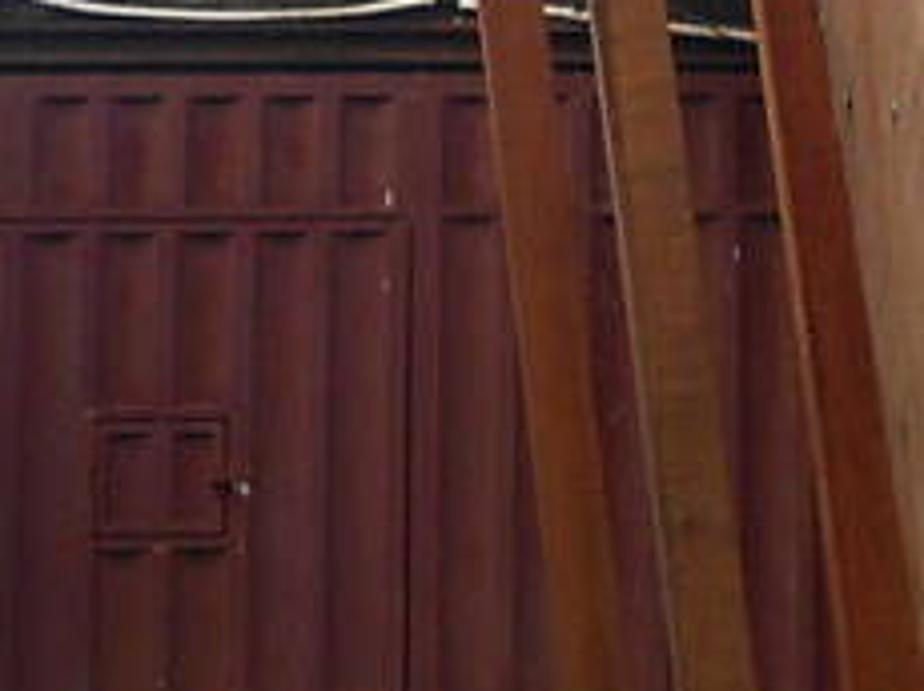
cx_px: 828
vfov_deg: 8.7
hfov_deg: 12.1
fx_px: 4346
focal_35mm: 163
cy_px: -583
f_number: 3.2
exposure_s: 1/160
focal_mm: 4.6
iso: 80
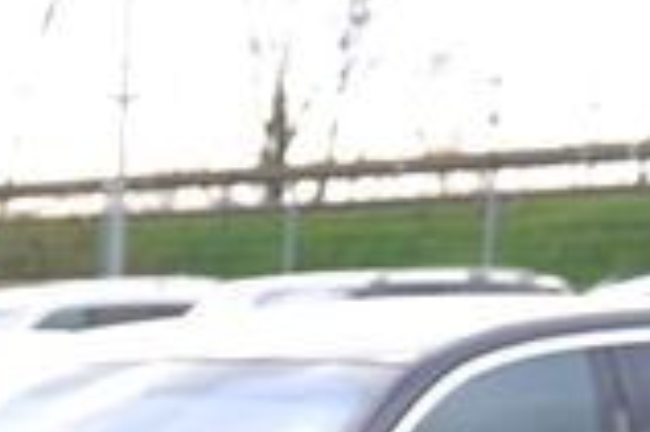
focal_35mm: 227
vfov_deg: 5.7
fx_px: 4094
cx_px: -1045
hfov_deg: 8.2
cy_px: 1212
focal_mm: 35
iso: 100
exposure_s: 1/125
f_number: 4.5
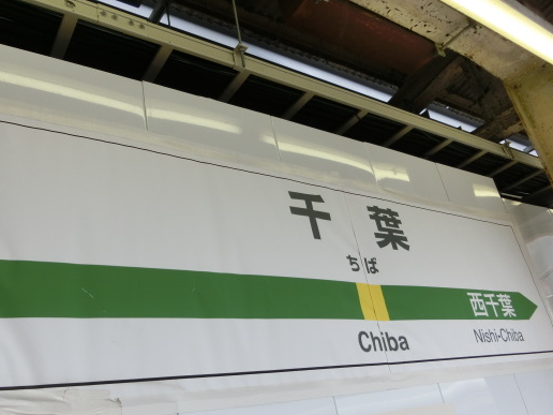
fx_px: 495
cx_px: 243
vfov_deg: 45.2
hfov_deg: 58.2
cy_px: 247
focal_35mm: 31
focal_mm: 4.5
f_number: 3.5
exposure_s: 1/125
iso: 100
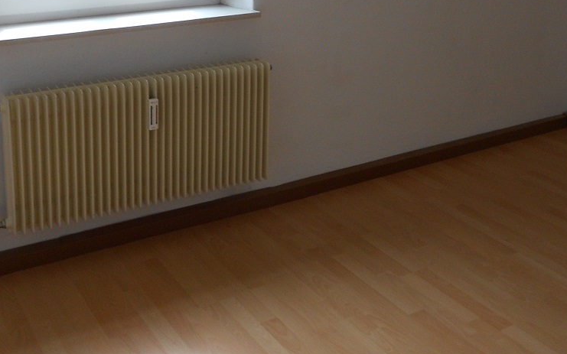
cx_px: 285
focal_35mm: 48
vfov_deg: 25.4
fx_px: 742
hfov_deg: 41.8
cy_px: -7
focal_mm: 4.6
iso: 80
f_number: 3.2
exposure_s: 1/50
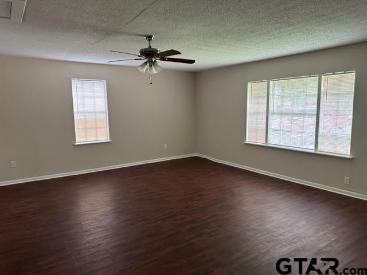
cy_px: 138
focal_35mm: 24
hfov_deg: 71.6
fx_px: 254
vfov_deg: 56.8
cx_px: 184
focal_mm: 6.86
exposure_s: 1/60
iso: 250
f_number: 1.78
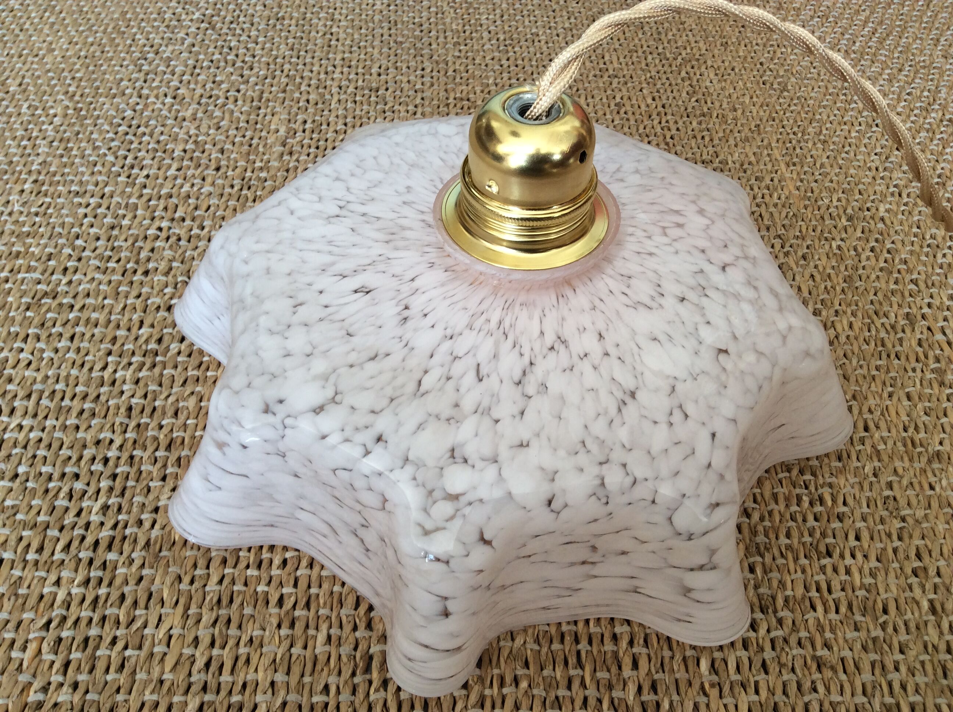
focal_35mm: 32
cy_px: 356
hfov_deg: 56.9
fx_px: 880
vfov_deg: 44.1
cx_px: 476
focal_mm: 3.3
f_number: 2.4
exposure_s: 1/30
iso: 32
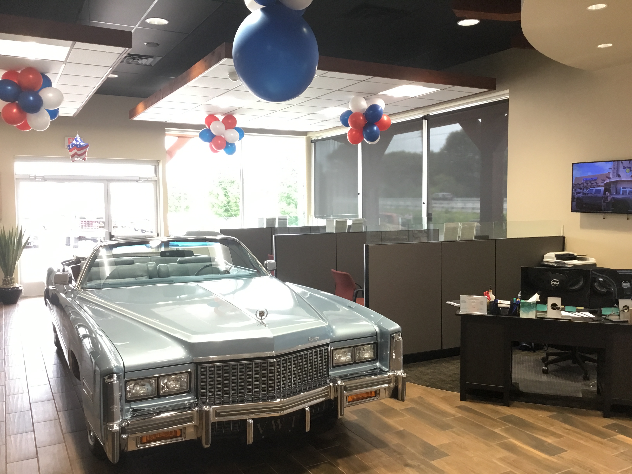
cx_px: 316
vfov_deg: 45.4
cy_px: 237
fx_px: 566
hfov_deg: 58.4
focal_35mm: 31
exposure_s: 1/30
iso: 80
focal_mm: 3.3
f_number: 2.4
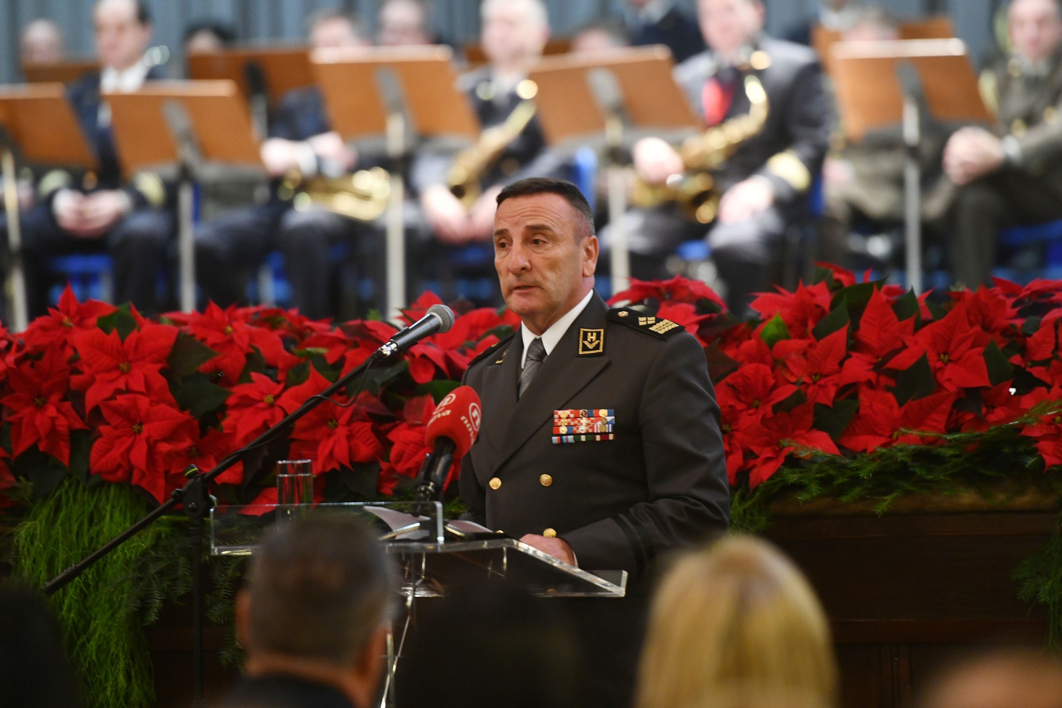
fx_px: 5899
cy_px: 354
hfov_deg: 10.3
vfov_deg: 6.9
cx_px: 531
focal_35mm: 200
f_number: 2.8
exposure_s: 1/100
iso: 2000
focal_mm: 200
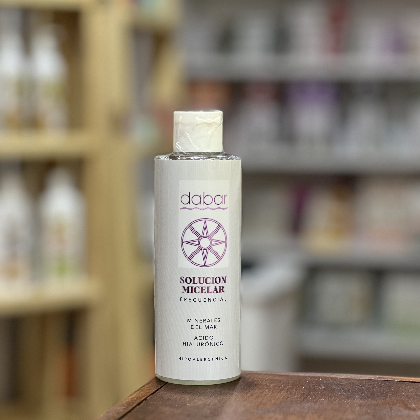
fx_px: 1249
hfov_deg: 19.1
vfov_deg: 19.1
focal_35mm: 91
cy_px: 206
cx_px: 210
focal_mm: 9
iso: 320
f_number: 2.8
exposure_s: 1/25
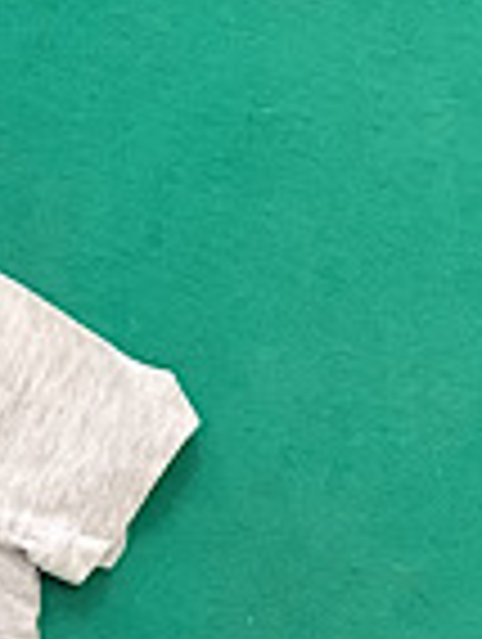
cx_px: -354
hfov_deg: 12.6
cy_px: 747
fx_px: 2018
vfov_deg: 17.3
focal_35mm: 109
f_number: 2.4
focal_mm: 3.3
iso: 125
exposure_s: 1/50
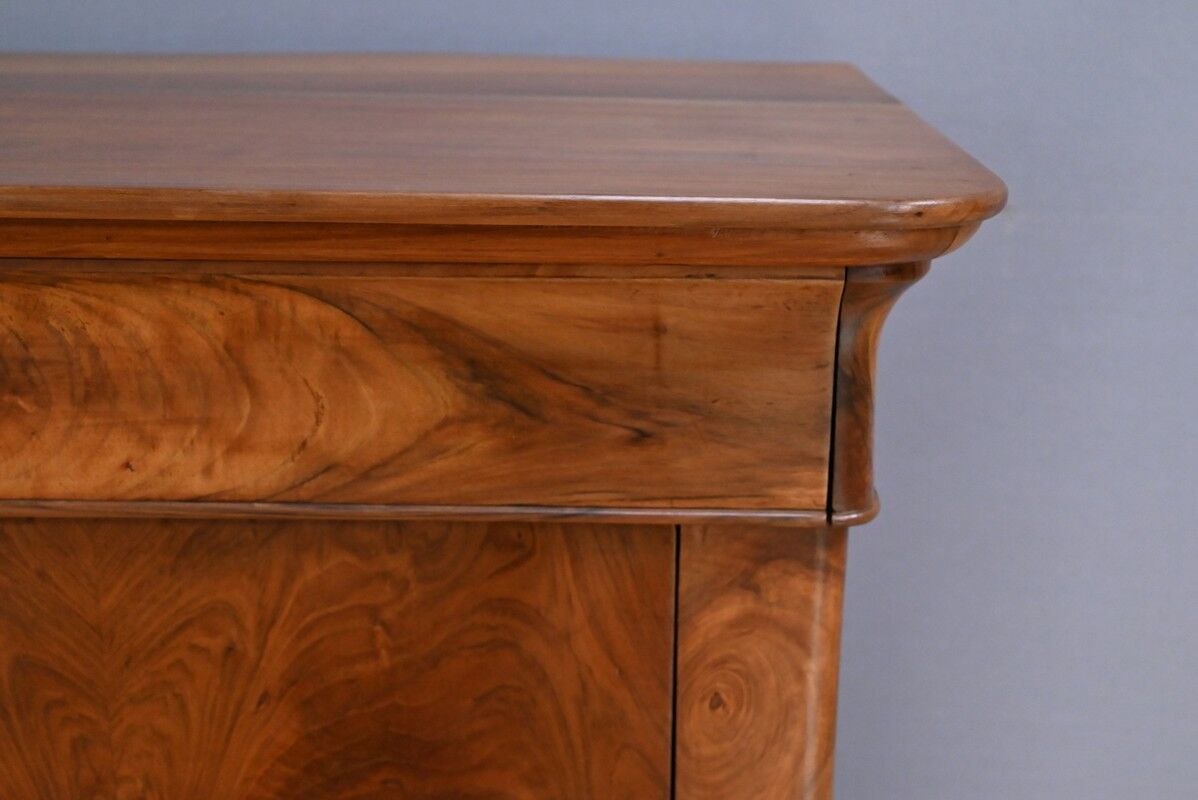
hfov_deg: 39.6
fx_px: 1665
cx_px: 599
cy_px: 400
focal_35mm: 50
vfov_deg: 27.0
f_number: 7.1
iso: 5000
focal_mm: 50
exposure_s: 1/200
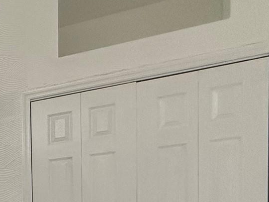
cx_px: -182
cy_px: 266
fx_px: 412
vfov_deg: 24.0
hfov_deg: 23.7
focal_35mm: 53
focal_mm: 2.22
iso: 250
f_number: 2.2
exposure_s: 1/120
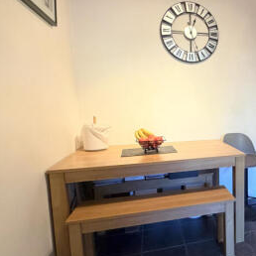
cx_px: 224
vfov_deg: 57.3
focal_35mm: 28
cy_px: 128
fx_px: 234
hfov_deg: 51.5
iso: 250
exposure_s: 1/50
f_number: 2.2
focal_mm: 2.22
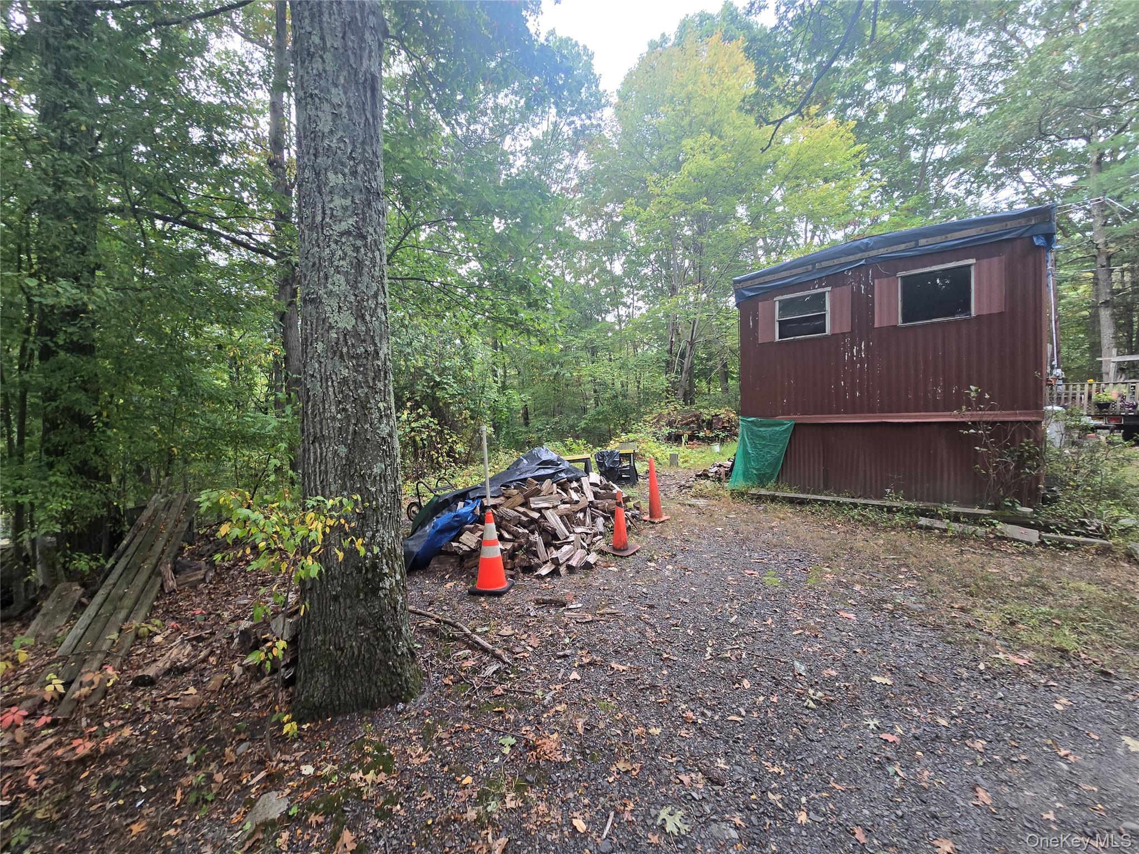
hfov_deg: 106.2
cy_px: 427
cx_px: 570
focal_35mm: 13
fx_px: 428
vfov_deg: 89.9
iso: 80
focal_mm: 2.2
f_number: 2.2
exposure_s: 1/60
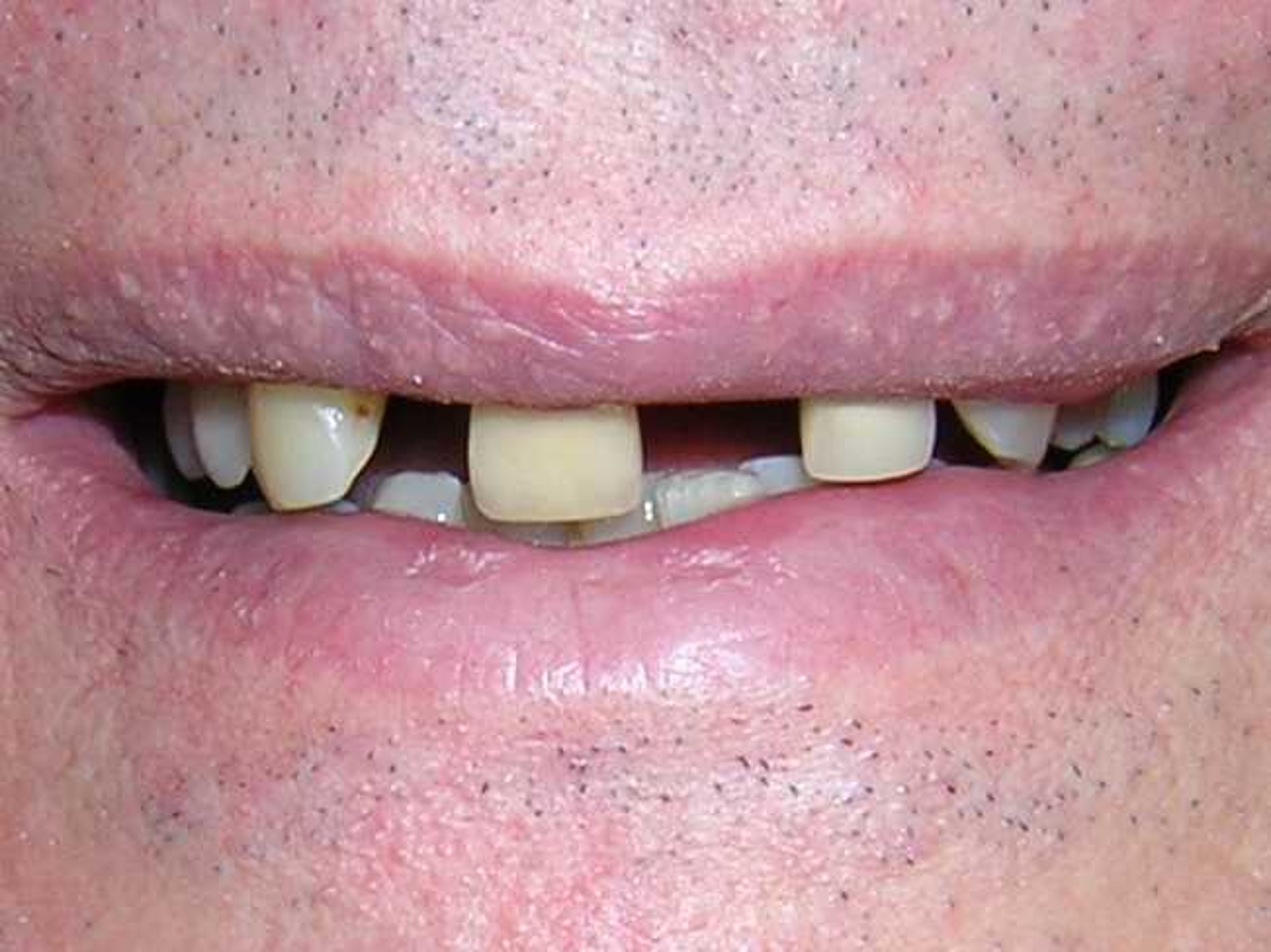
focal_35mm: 36
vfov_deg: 39.6
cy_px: 476
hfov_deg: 51.4
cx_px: 636
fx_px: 1321
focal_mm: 4.7
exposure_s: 1/60.1
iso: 100
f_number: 5.2
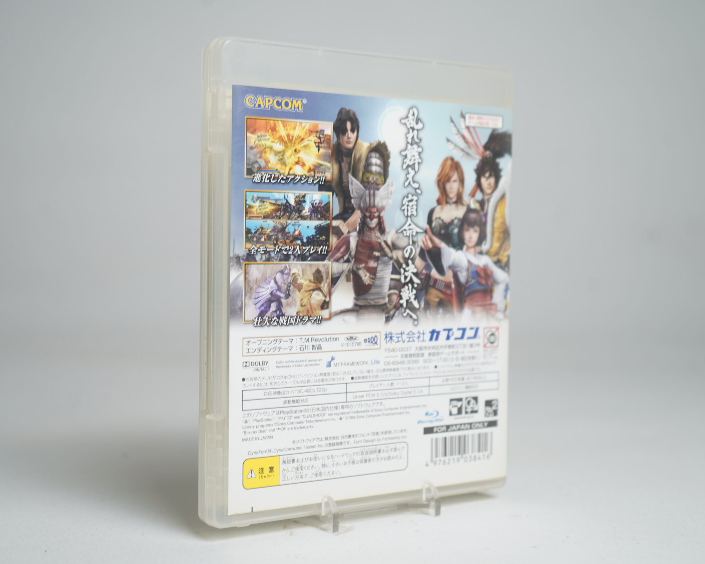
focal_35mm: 53
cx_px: 356
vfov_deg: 28.6
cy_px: 282
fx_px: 1106
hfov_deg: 35.4
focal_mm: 47
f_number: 4.5
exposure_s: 1/50
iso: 160
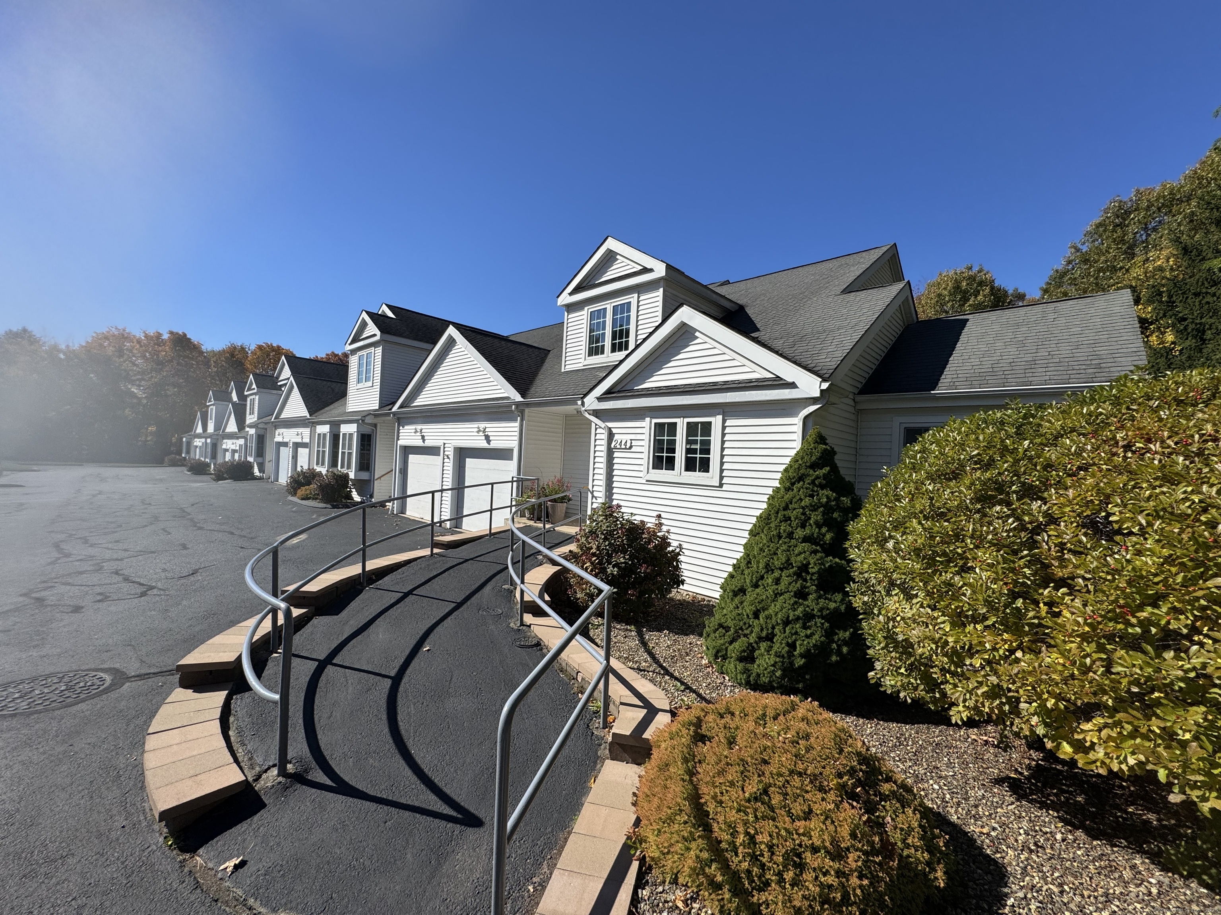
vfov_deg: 85.7
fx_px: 494
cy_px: 458
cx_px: 610
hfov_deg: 102.1
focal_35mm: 14
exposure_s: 1/3546
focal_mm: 2.22
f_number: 2.2
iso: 50
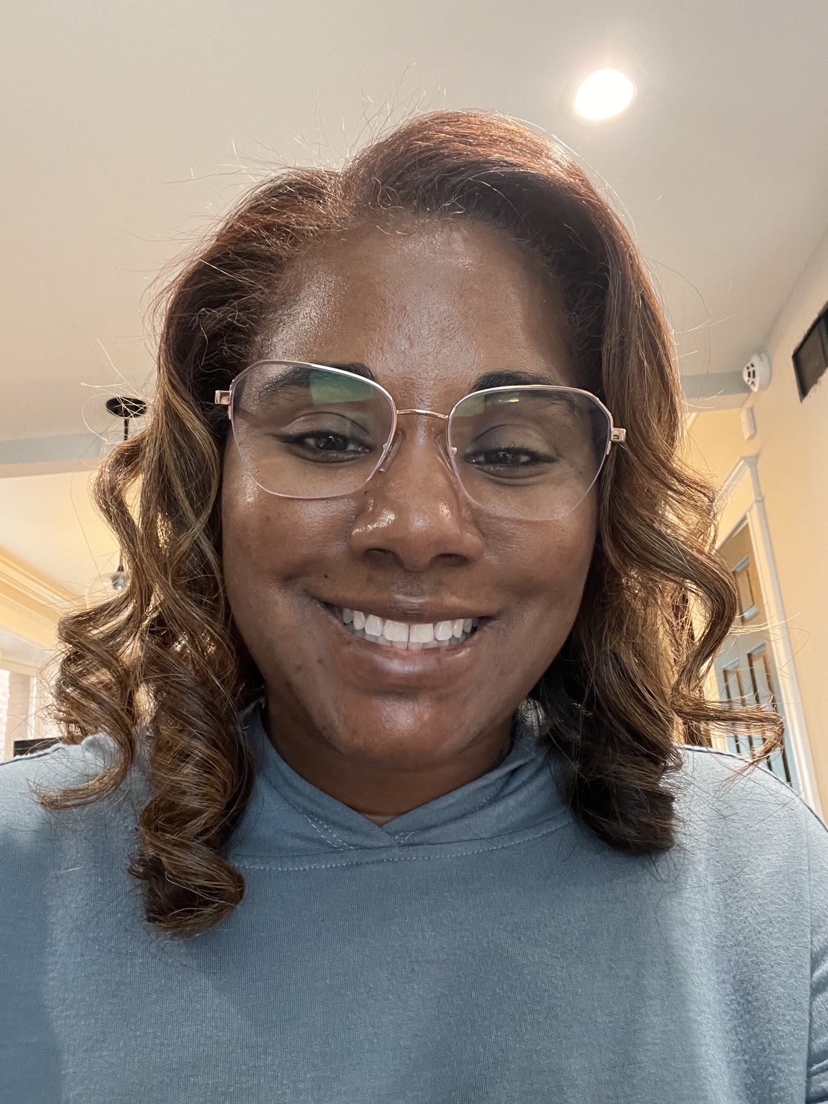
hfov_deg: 46.8
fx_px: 957
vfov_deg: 60.0
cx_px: 414
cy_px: 552
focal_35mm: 30
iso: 500
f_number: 2.2
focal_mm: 2.7
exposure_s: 1/30
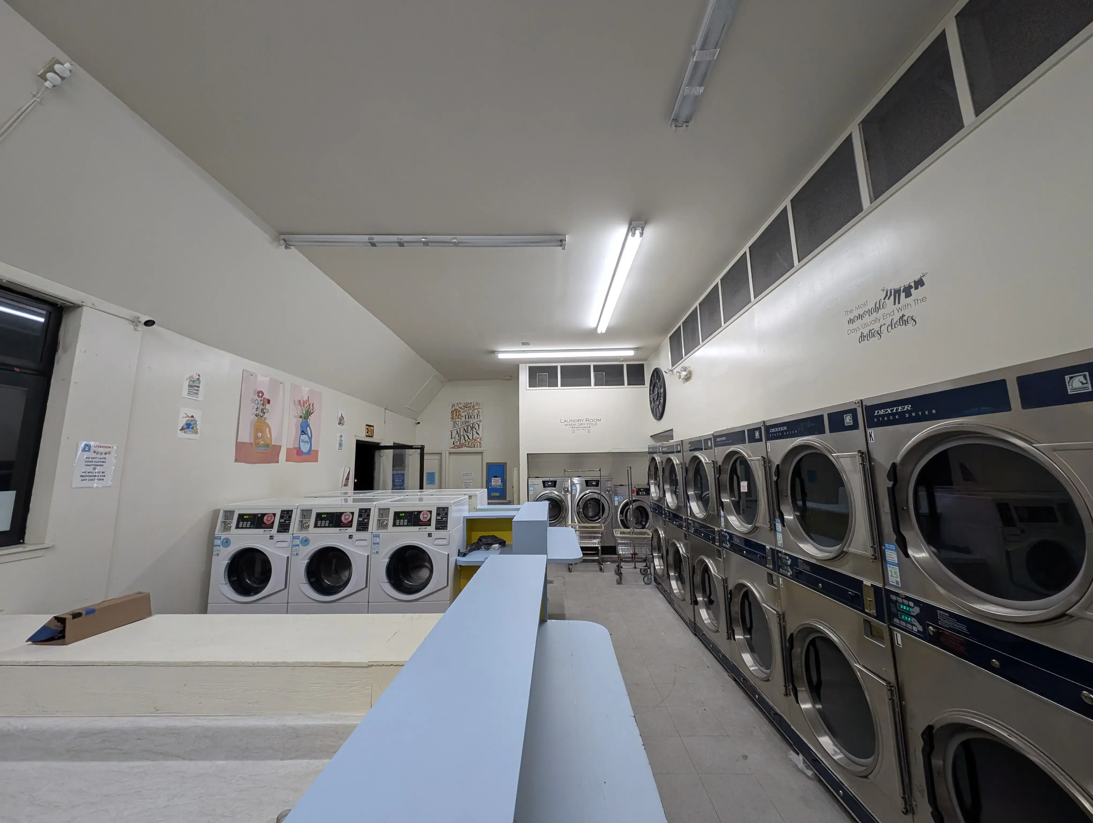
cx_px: 546
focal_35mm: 12
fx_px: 379
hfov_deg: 110.5
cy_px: 412
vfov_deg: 94.6
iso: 136
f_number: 1.95
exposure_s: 1/120
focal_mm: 2.23
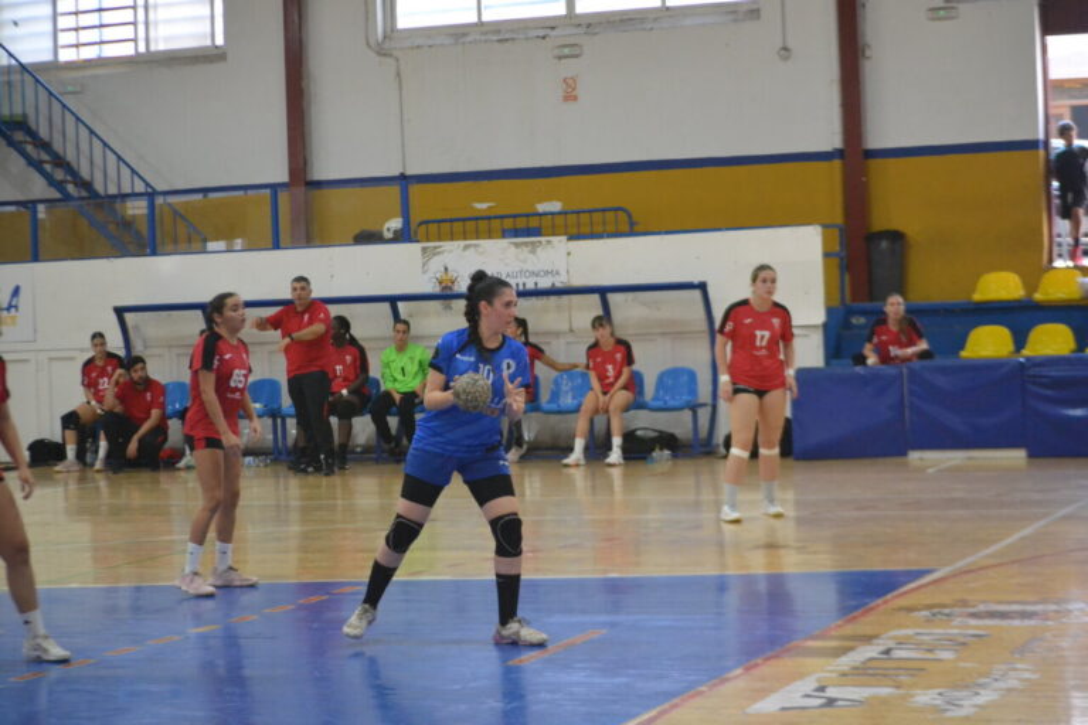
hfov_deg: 24.6
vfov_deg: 16.6
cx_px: 544
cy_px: 362
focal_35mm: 82
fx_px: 2493
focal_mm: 55
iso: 3200
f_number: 4
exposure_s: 1/500
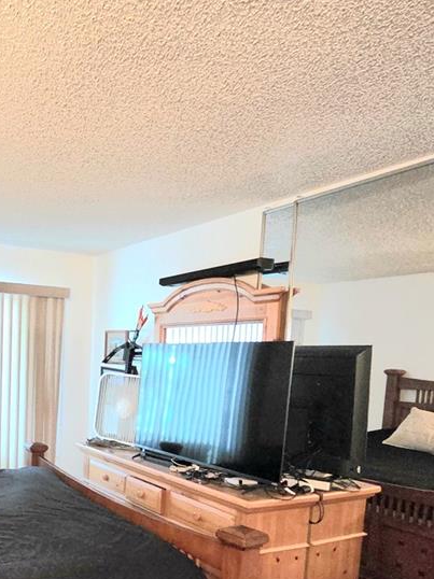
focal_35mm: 29
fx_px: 485
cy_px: 413
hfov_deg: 43.8
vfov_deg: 59.3
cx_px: 41
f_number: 2.2
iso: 1600
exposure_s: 1/60.2
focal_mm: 2.2
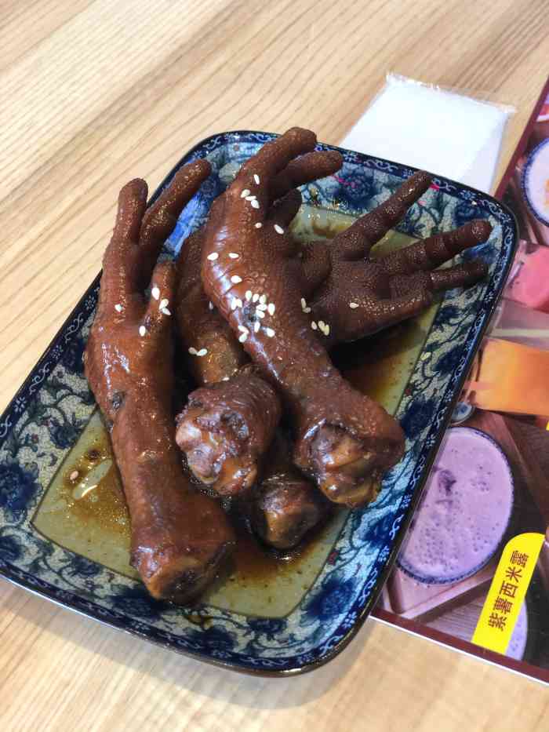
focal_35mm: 52
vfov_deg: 36.8
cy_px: 366
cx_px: 274
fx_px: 1099
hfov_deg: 28.0
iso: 100
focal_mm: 6
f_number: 2.4
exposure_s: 1/50
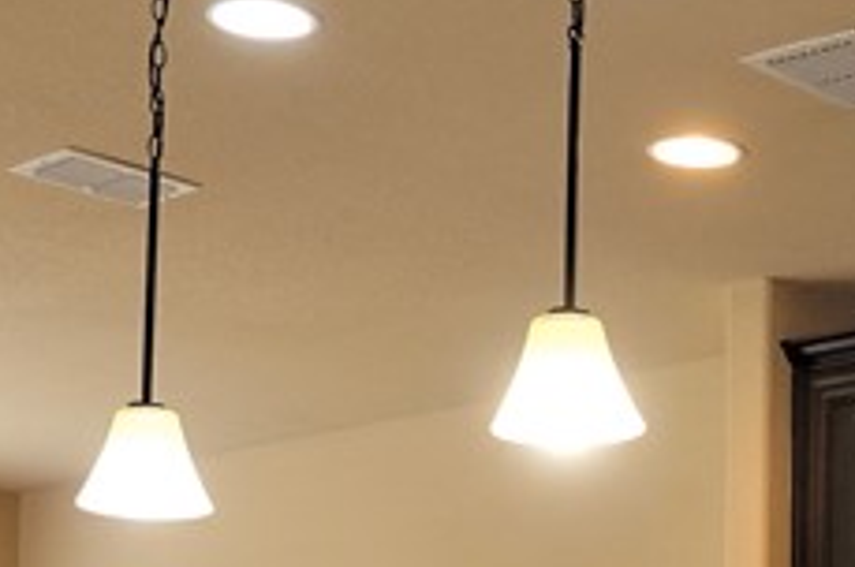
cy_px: 906
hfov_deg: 17.5
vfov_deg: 11.4
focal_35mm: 114
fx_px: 2704
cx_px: 877
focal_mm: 9
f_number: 2.8
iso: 125
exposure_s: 1/30
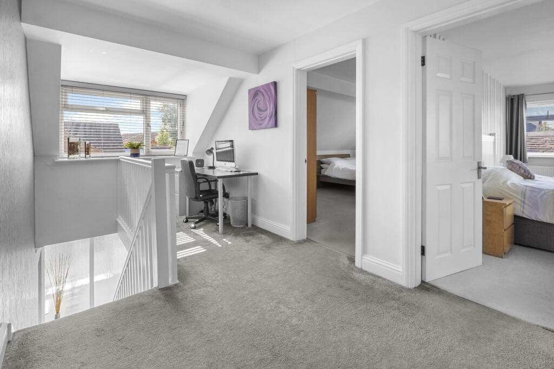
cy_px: 184
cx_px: 277
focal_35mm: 15
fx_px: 231
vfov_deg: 77.3
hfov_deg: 100.4
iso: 1600
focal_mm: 10
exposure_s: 1/15
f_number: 8
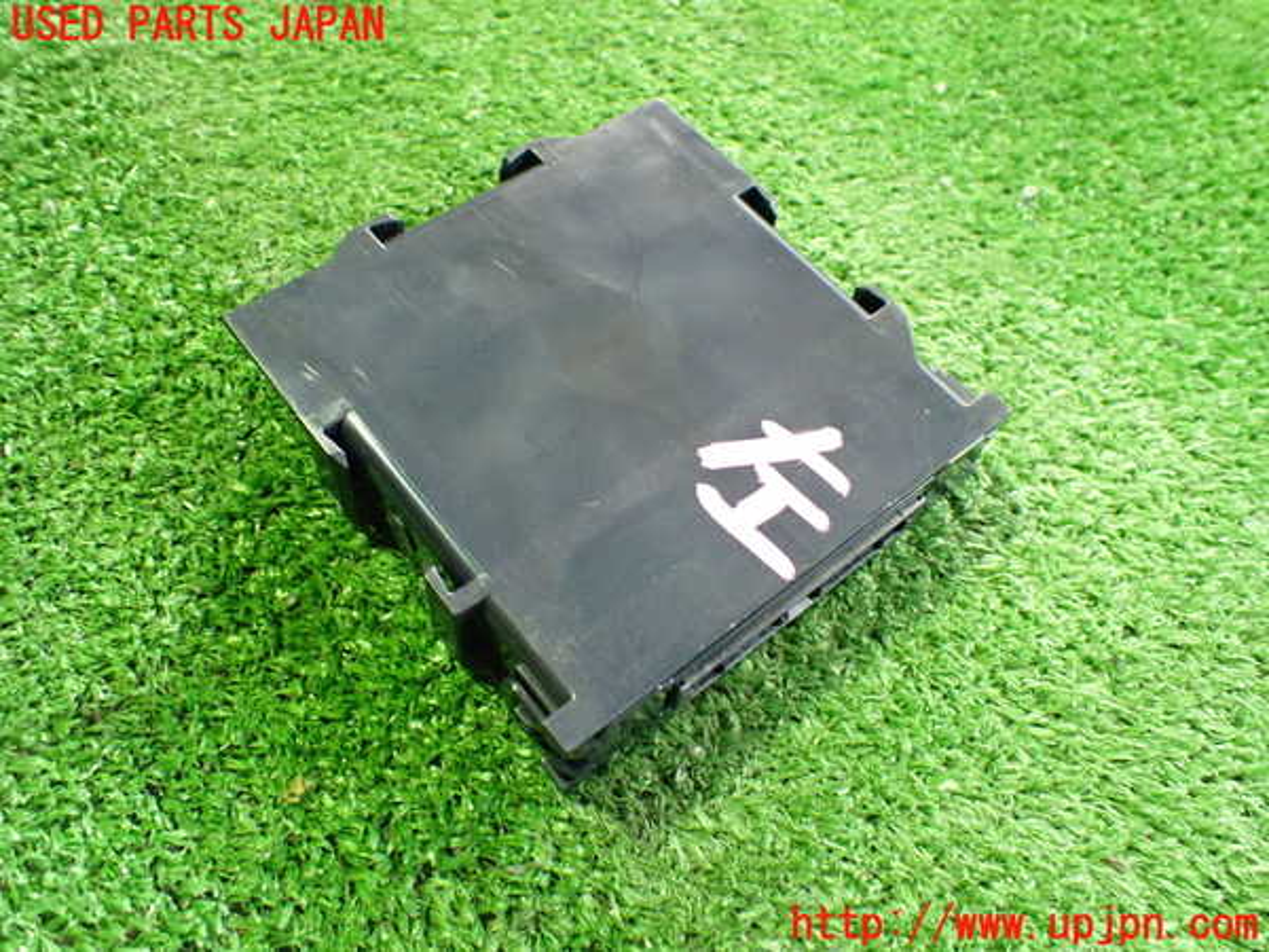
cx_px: 634
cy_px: 476
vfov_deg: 46.8
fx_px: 1100
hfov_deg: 60.0
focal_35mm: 30
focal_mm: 5.4
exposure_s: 1/30
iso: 800
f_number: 2.3
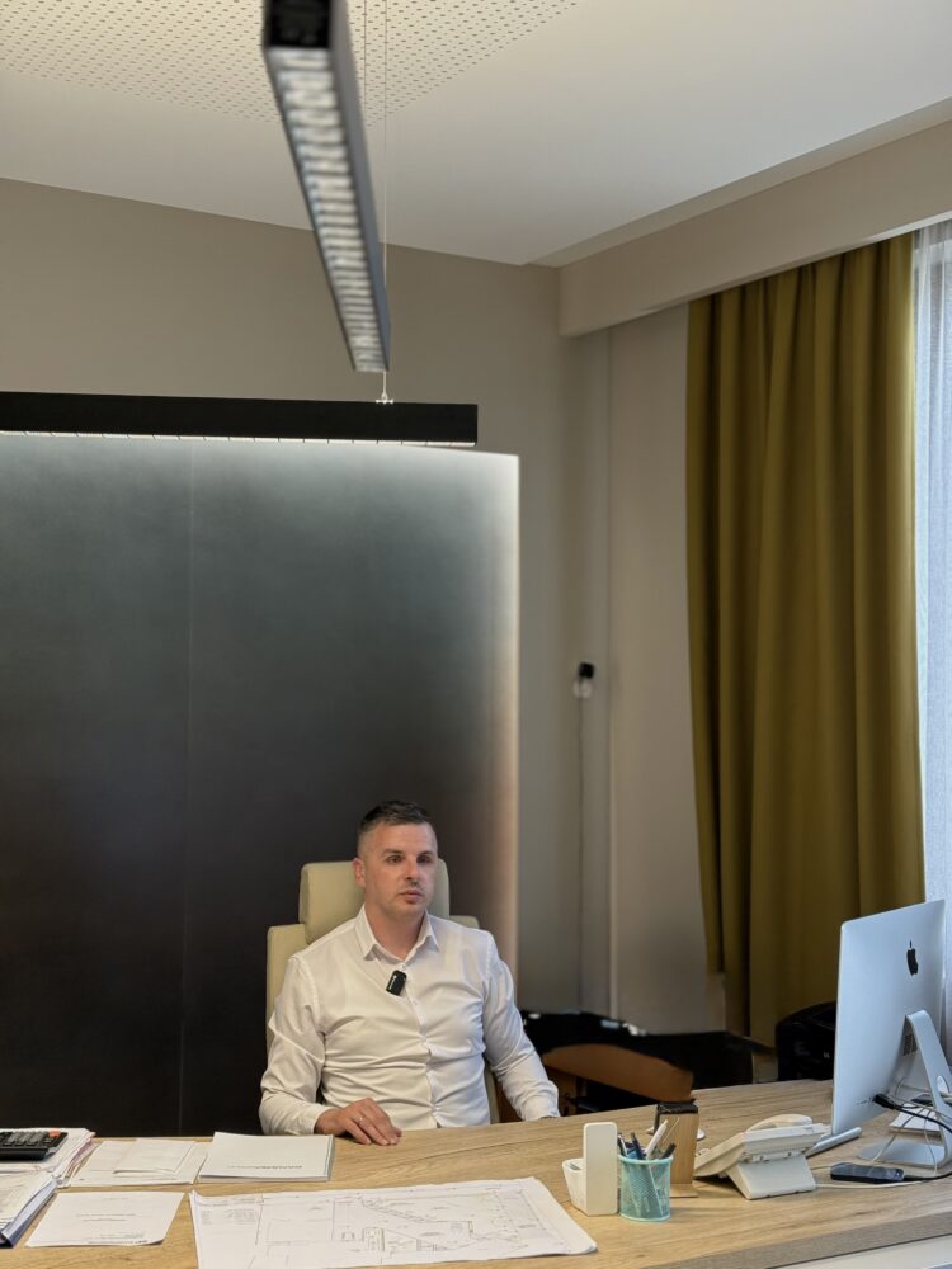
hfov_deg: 30.3
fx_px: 1760
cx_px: 476
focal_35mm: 48
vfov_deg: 39.7
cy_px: 634
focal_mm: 6.76
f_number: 1.78
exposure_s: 1/121
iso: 80
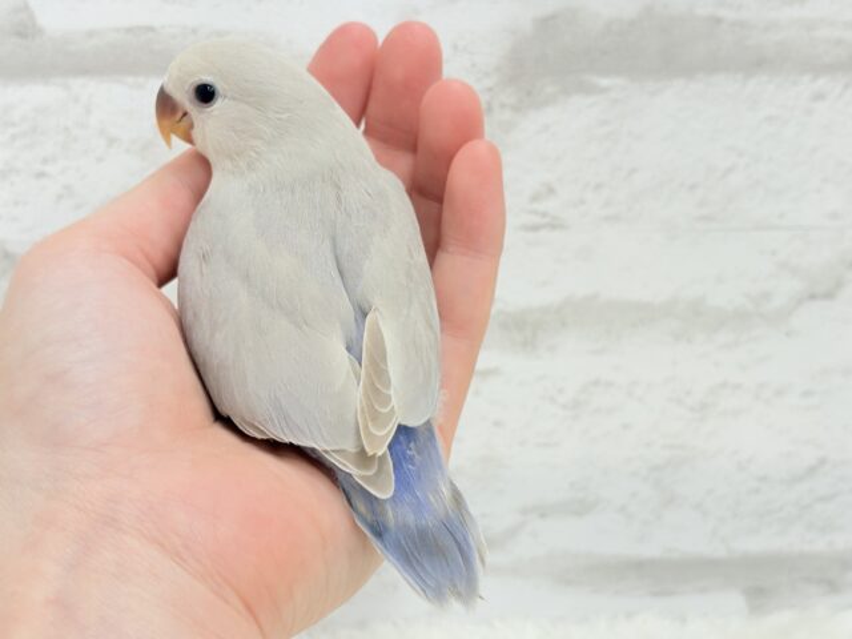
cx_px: 426
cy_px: 320
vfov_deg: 28.0
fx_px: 1280
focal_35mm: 52
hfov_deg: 36.8
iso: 50
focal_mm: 5.96
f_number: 1.6
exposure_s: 1/50
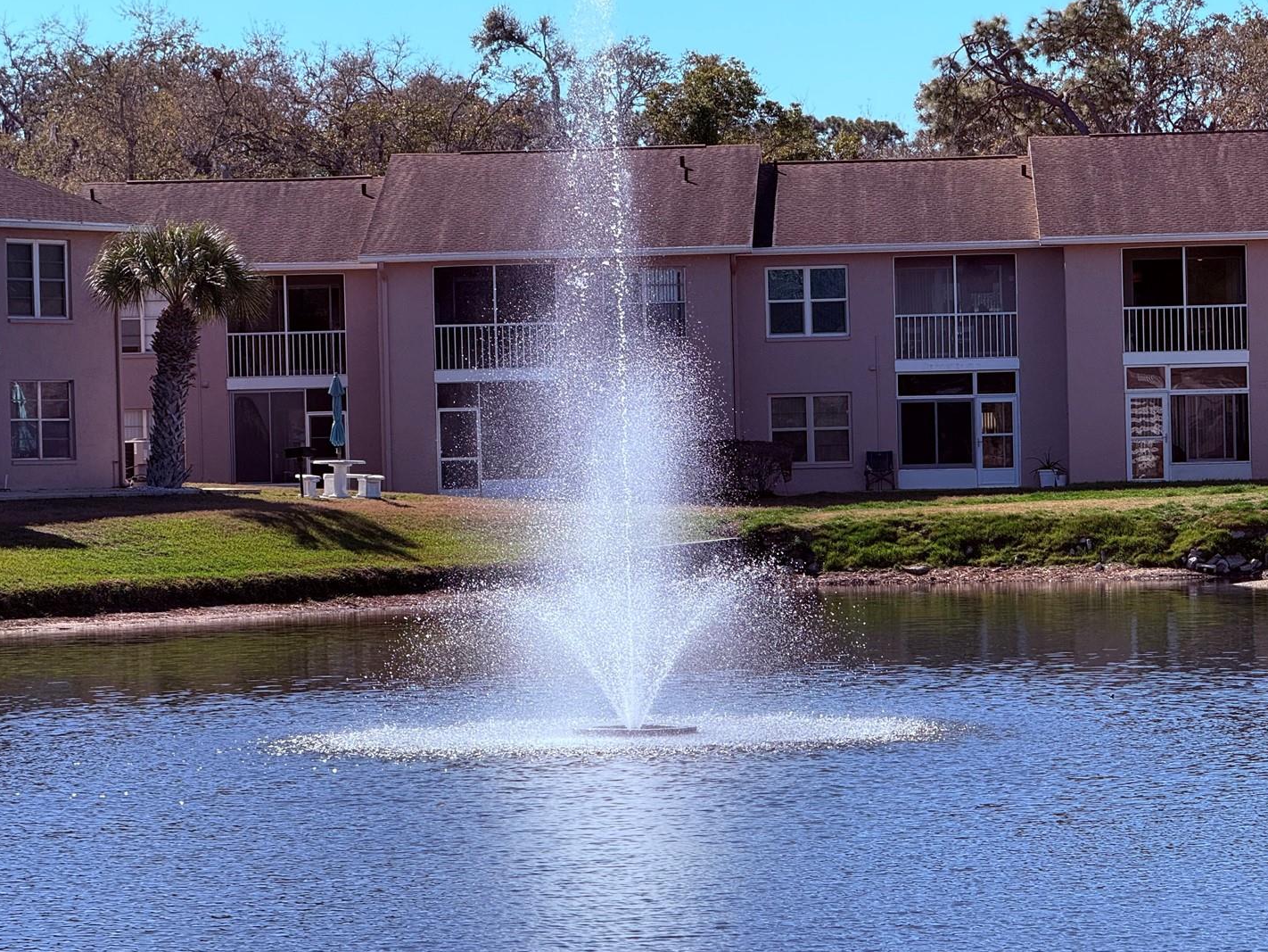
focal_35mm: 135
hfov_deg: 14.6
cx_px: 667
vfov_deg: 11.0
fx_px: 4946
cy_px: 490
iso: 50
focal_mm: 15.66
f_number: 2.8
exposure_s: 1/1546
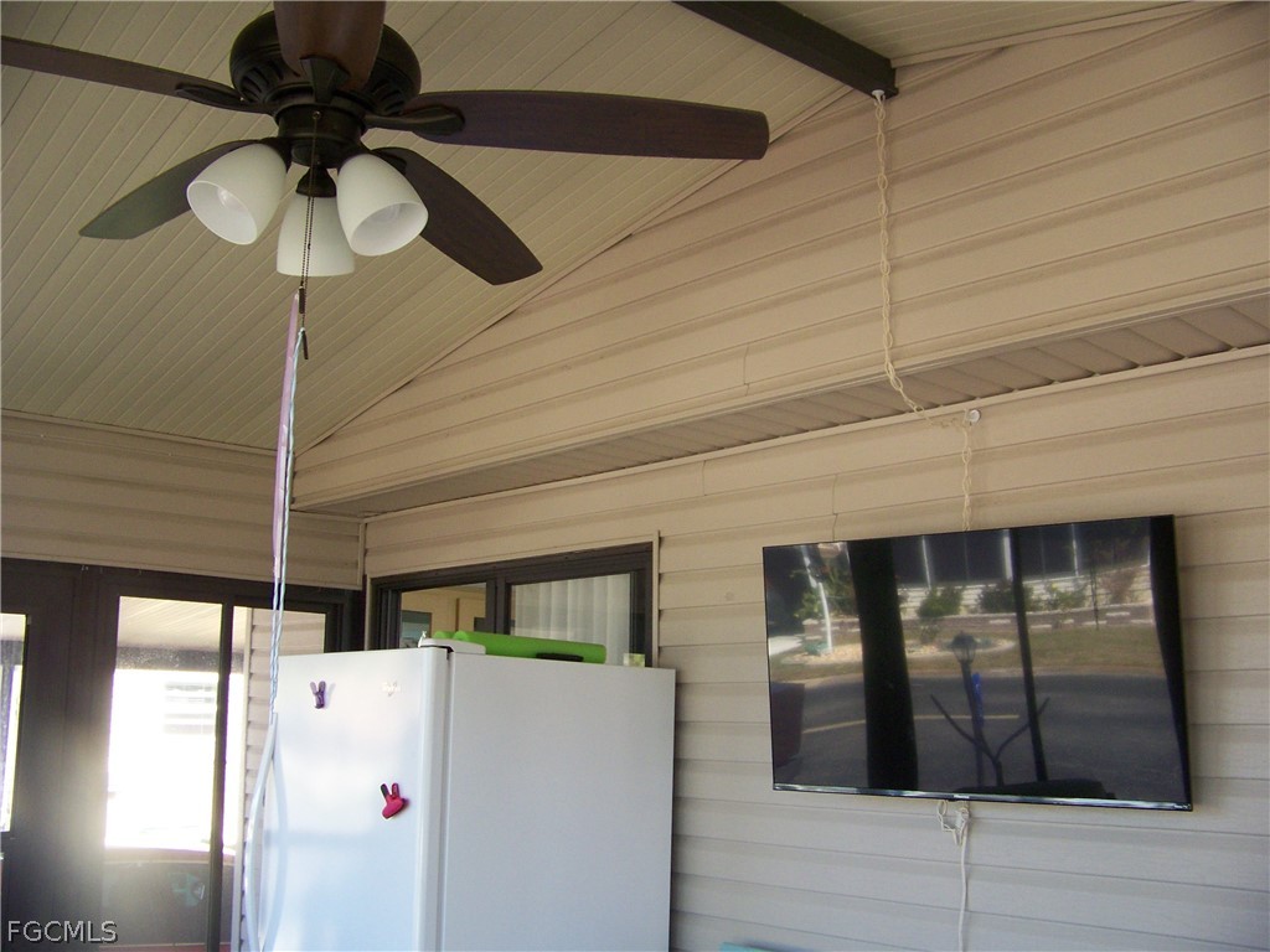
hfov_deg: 51.4
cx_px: 635
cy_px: 476
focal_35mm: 36
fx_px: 1321
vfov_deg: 39.7
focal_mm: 5.85
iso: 160
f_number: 2.8
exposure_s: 1/30
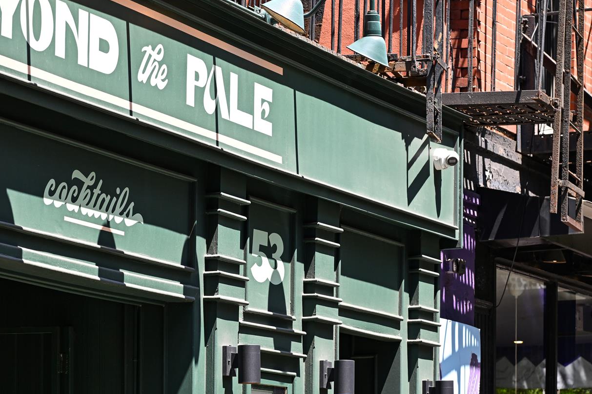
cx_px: 203
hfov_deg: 15.4
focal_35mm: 133
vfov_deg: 10.3
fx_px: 2186
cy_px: 195
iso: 320
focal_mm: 84
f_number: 4
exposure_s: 1/800
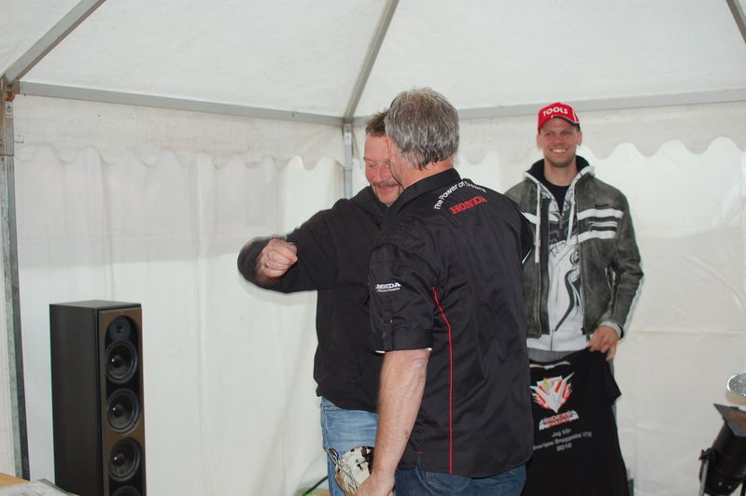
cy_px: 248
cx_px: 373
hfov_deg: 37.9
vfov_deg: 25.7
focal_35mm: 52
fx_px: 1087
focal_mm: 35
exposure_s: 1/60
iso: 400
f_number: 2.8
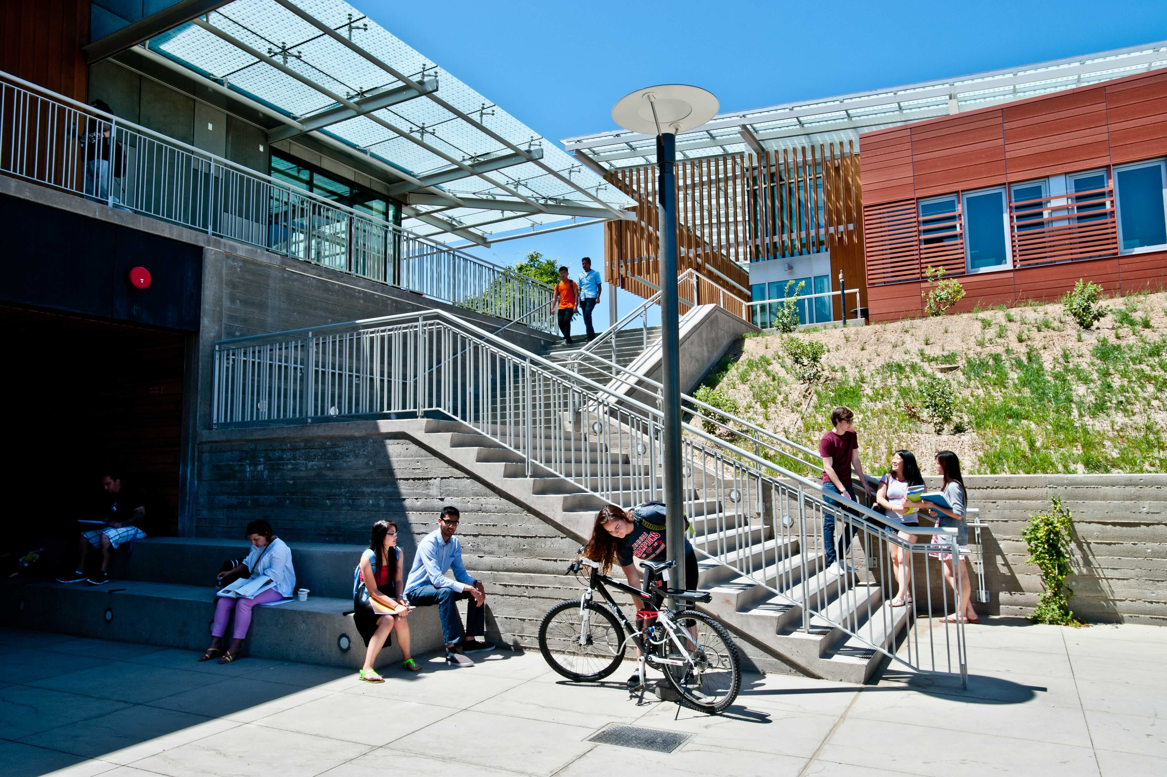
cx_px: 584
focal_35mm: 25
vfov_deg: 51.2
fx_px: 810
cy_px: 388
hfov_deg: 71.5
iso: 200
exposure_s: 1/400
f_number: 10
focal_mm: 25
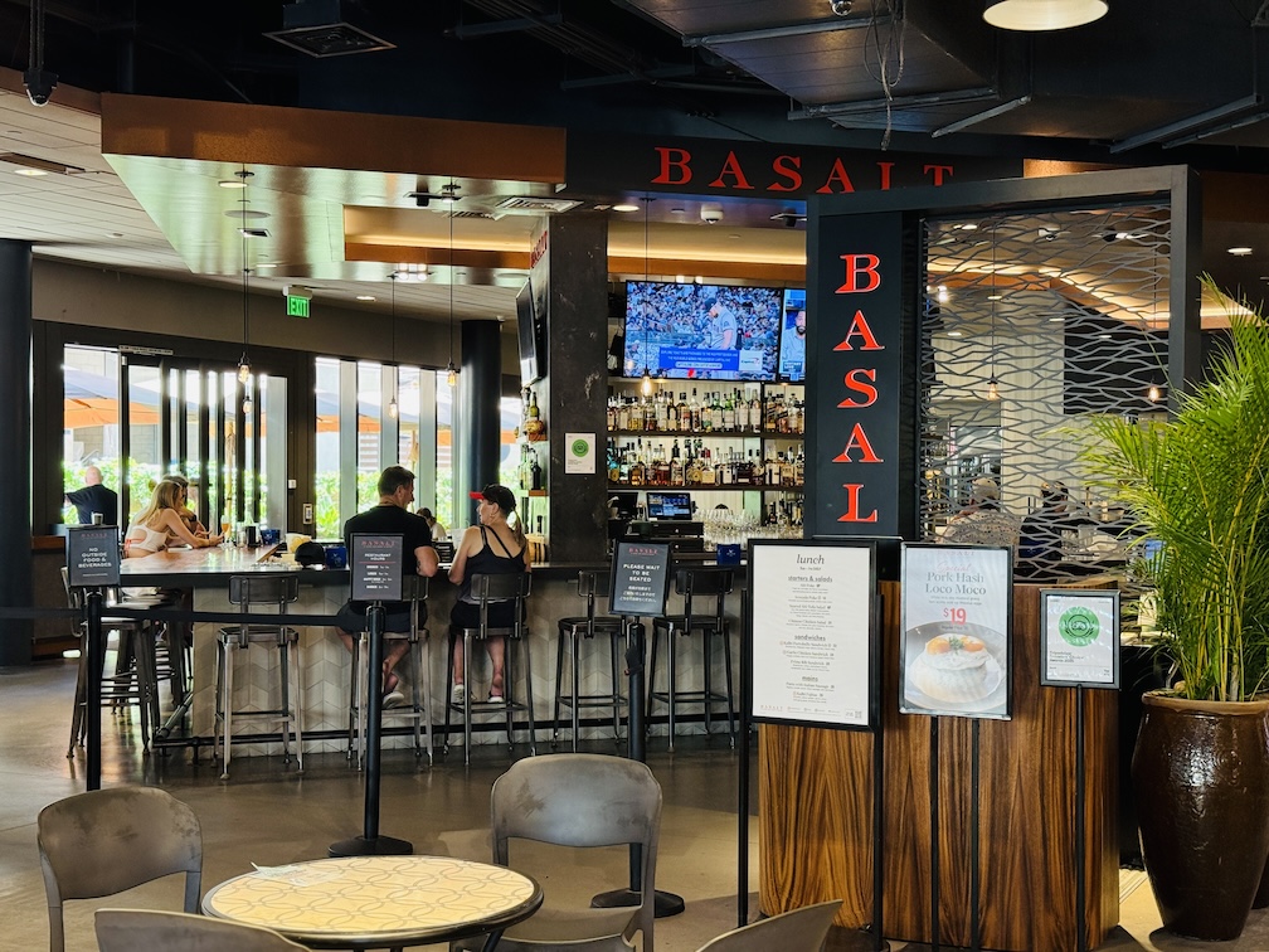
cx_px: 634
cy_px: 476
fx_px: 1760
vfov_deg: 30.3
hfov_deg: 39.7
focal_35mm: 48
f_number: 1.78
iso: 125
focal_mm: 6.76
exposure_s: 1/60
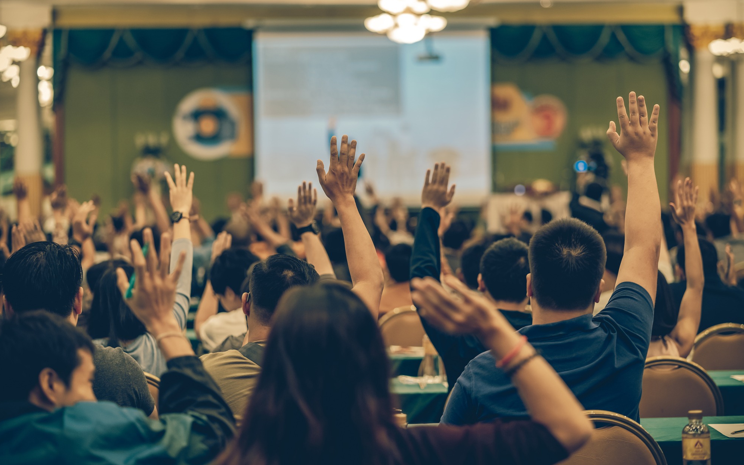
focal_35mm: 87
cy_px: 219
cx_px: 372
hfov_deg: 23.8
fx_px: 1764
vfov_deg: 15.0
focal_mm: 85
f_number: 2.2
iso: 1000
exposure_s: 1/125
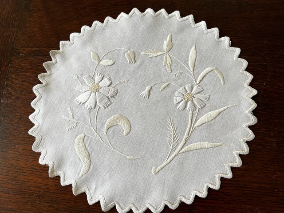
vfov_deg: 53.1
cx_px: 142
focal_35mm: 26
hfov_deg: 67.3
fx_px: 213
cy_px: 106
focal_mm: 5.7
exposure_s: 1/121
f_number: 1.5
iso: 100
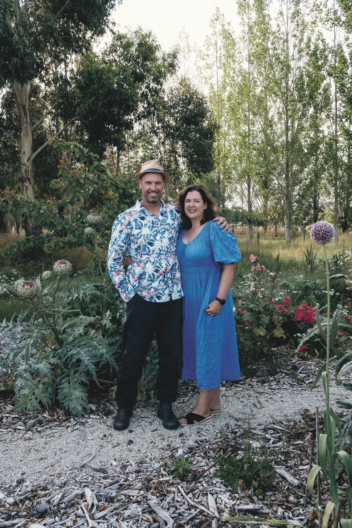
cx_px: 176
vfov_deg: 54.4
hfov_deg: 37.8
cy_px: 264
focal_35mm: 35
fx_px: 513
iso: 250
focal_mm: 23
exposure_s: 1/35
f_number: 13
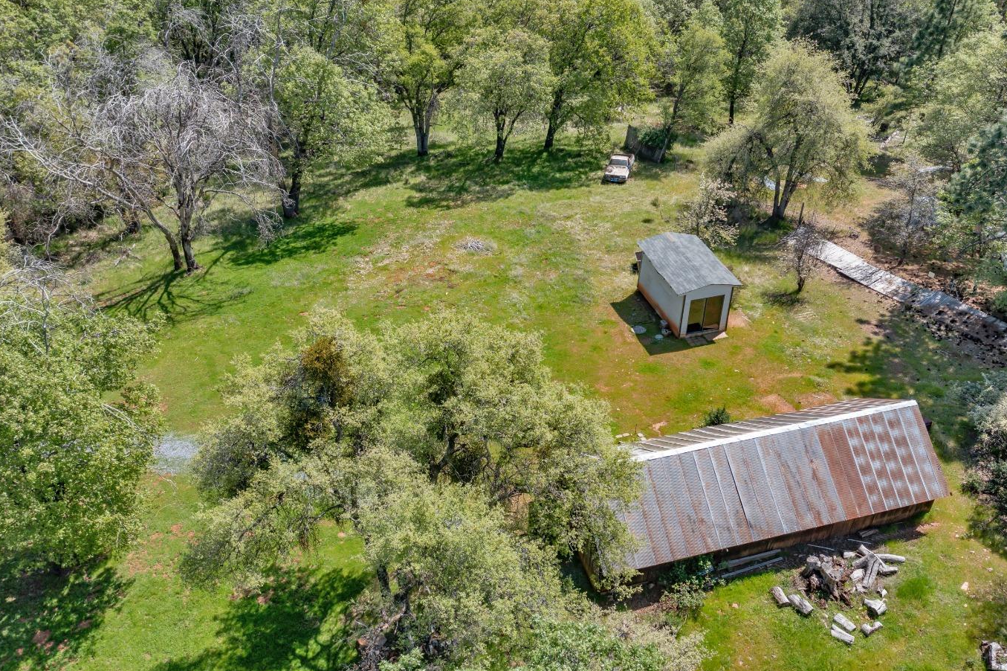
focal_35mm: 31
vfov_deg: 42.3
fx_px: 867
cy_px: 354
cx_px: 502
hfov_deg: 60.3
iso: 100
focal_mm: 10.26
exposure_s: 1/320
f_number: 5
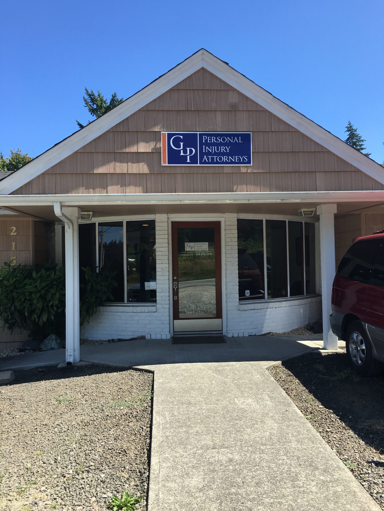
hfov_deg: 48.2
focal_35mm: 29
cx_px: 192
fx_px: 429
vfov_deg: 61.7
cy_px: 256
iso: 25
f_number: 2.2
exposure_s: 1/596
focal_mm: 4.15
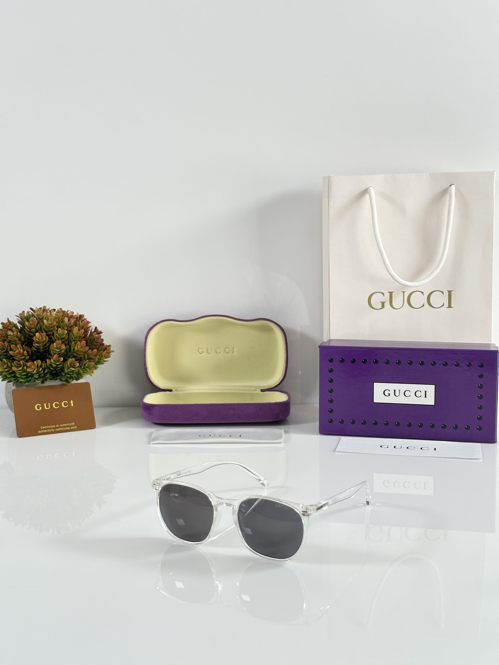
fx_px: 923
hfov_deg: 30.3
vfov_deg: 39.7
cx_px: 250
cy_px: 332
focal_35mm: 48
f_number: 1.78
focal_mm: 6.86
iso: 80
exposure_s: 1/121
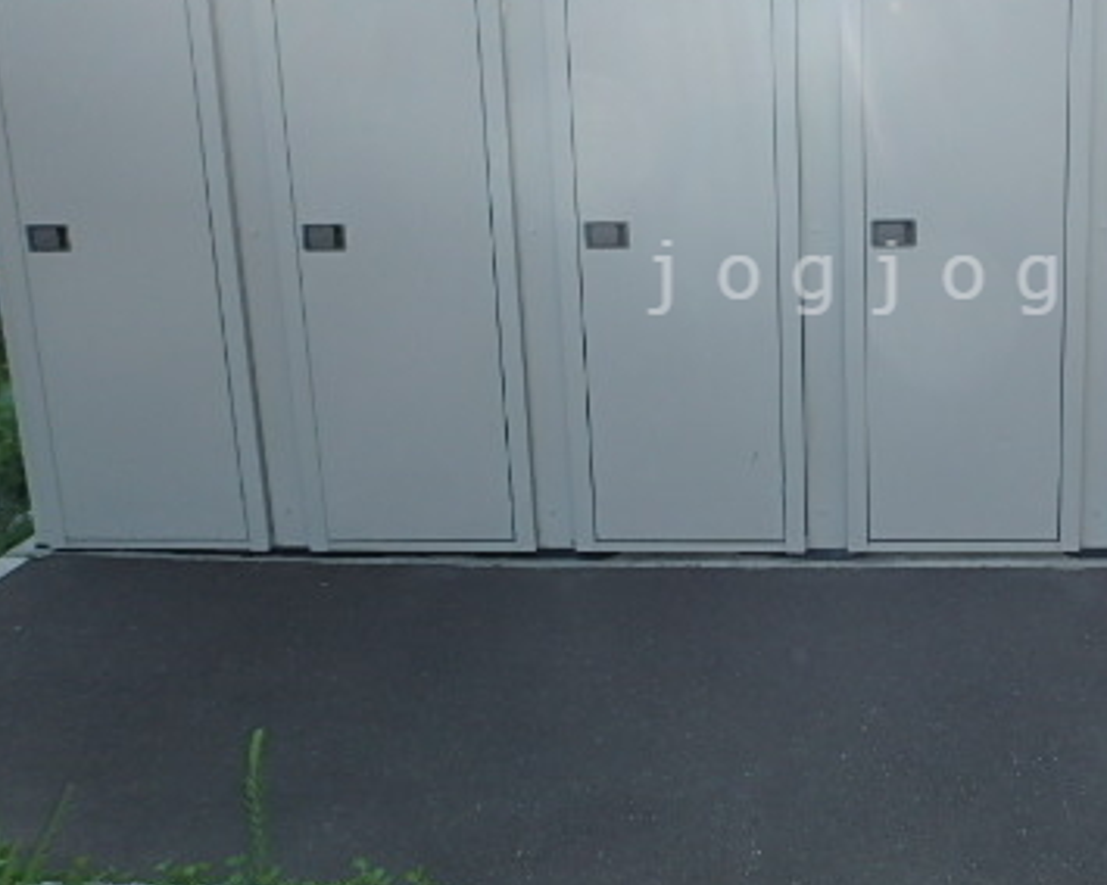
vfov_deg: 39.5
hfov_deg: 46.9
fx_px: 1212
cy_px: 277
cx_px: 861
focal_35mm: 37
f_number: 3.5
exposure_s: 1/400
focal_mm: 3.7
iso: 125
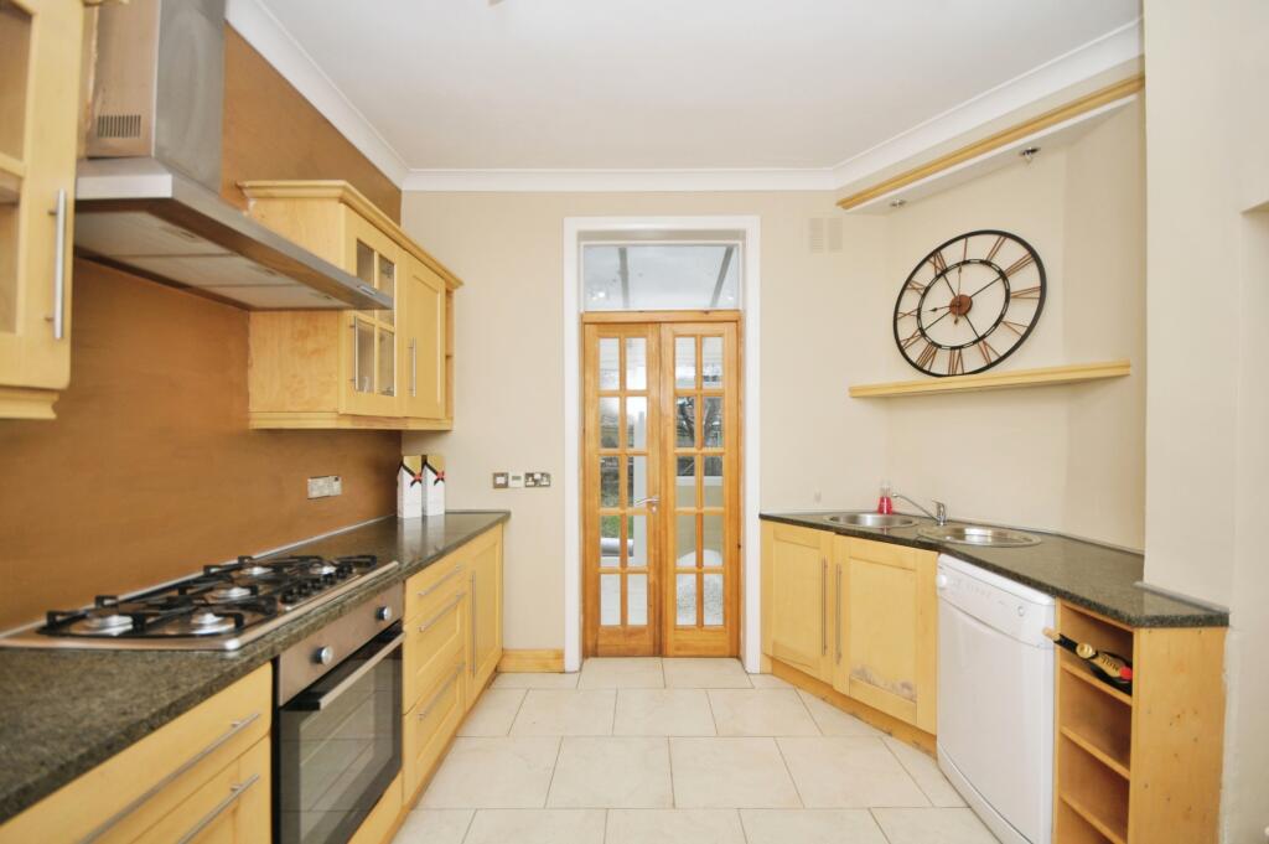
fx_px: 528
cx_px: 634
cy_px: 422
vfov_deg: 77.2
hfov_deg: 100.4
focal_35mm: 15
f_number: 5
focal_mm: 10
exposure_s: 1/60
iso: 200
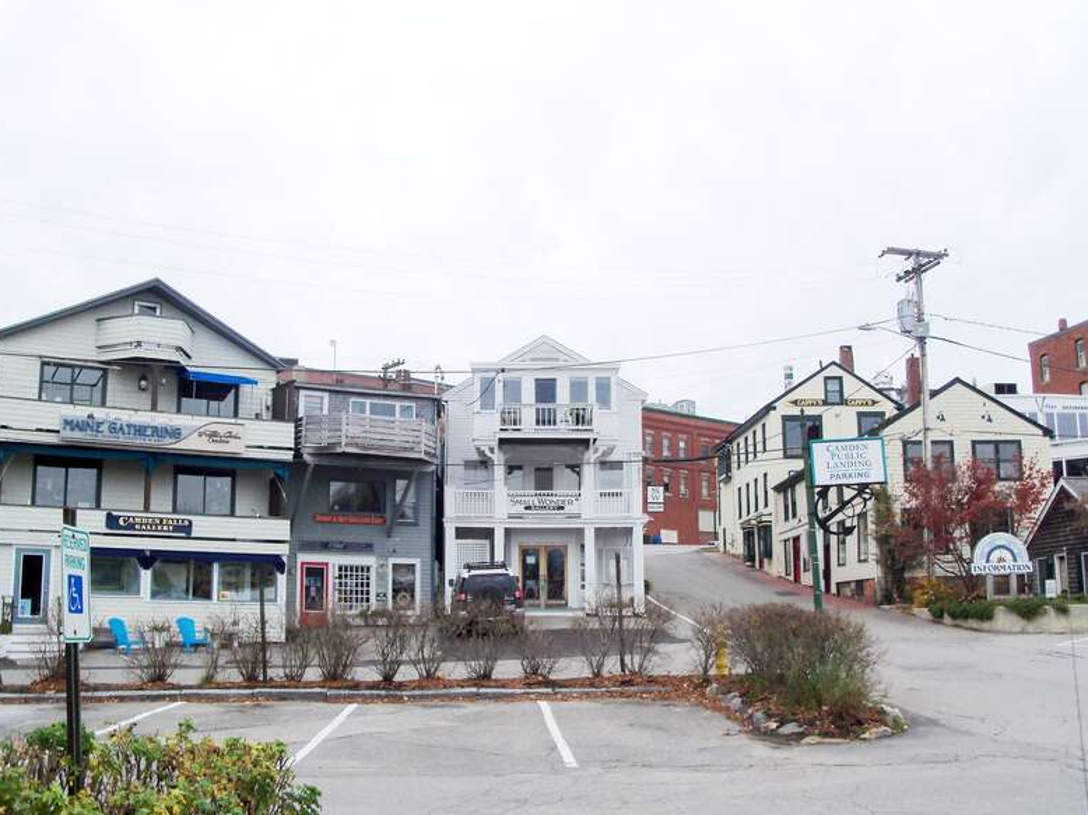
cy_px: 418
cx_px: 543
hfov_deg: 51.4
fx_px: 1131
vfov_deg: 39.6
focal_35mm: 36
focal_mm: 6.3
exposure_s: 1/320
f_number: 3
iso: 80
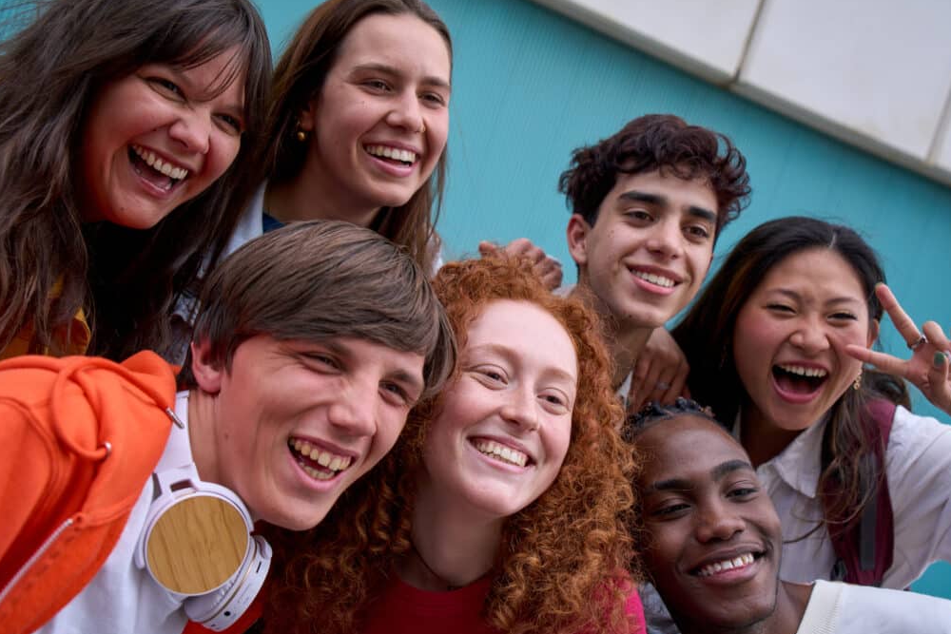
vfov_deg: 31.9
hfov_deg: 46.4
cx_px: 477
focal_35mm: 42
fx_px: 1110
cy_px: 319
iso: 320
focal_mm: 41
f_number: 4
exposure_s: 1/1000
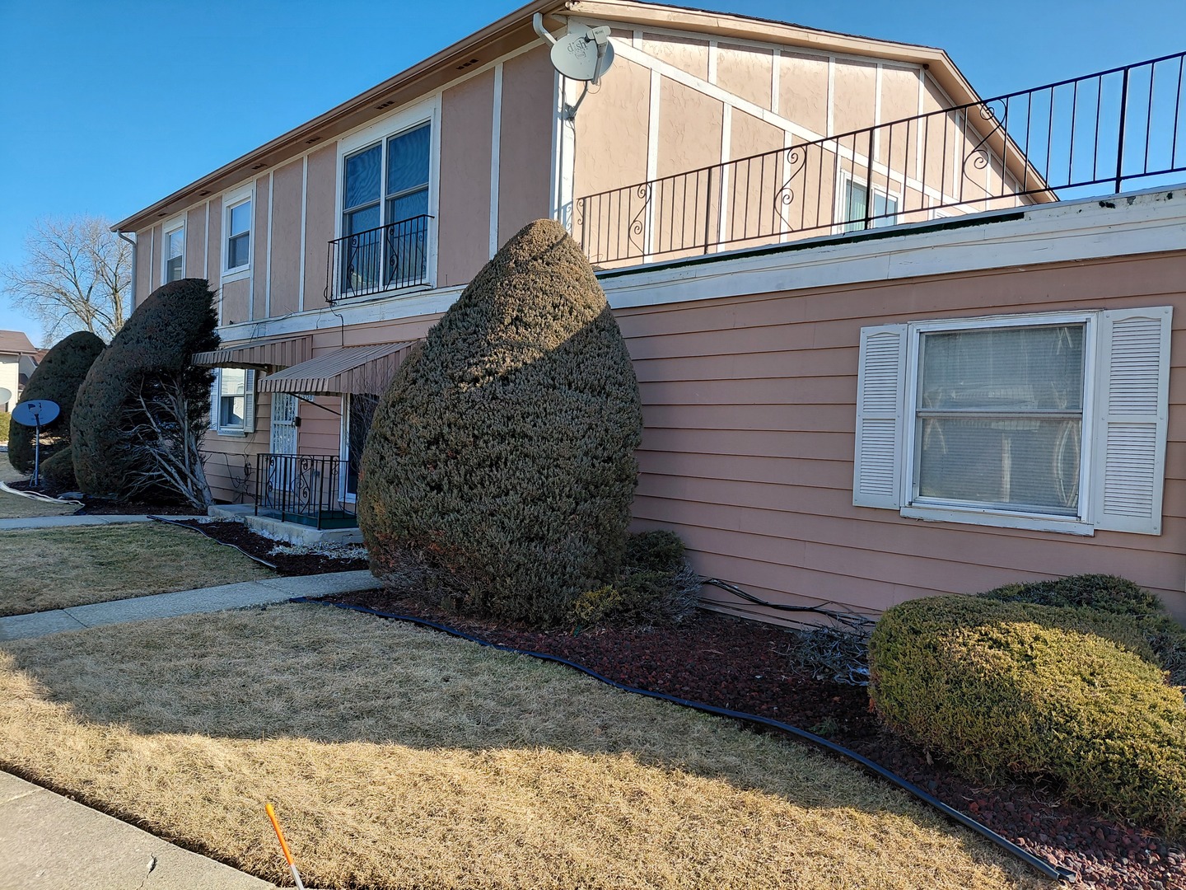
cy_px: 445
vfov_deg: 54.9
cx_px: 593
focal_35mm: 25
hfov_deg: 69.4
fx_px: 857
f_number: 1.8
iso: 50
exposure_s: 1/863
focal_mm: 4.69
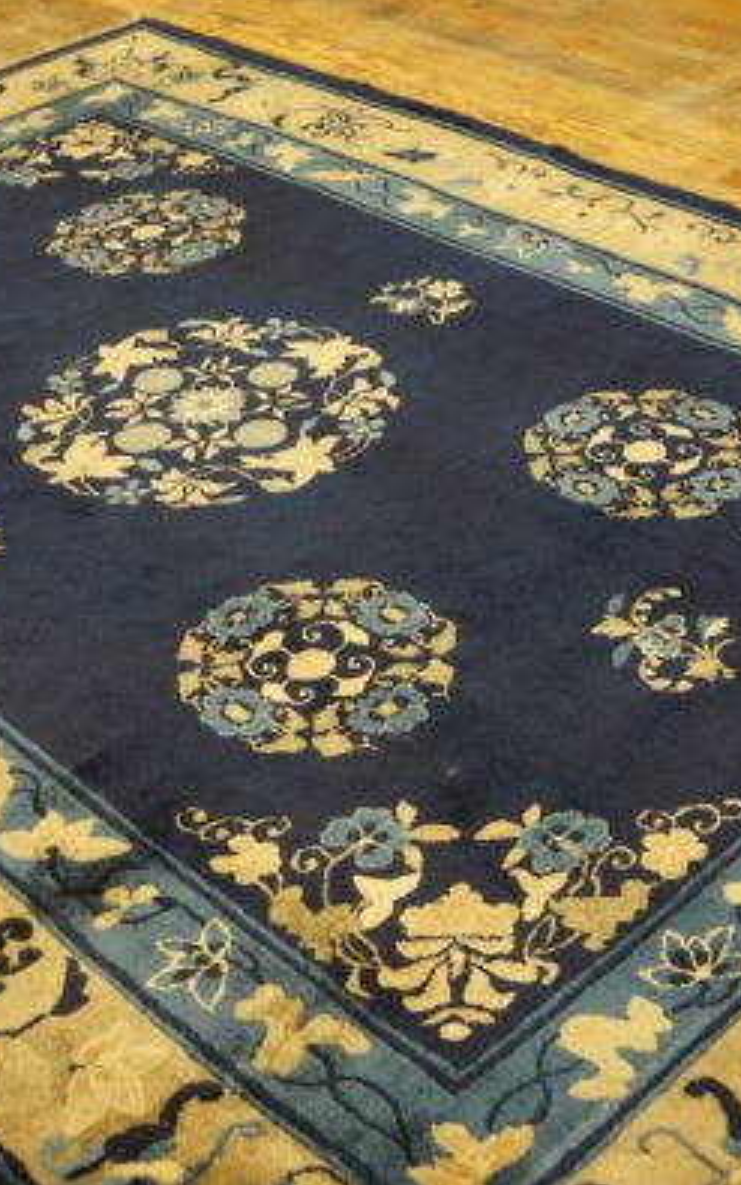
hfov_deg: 25.4
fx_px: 1647
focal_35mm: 51
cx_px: 378
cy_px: 592
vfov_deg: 39.6
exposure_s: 1/160
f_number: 4
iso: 3200
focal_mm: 22
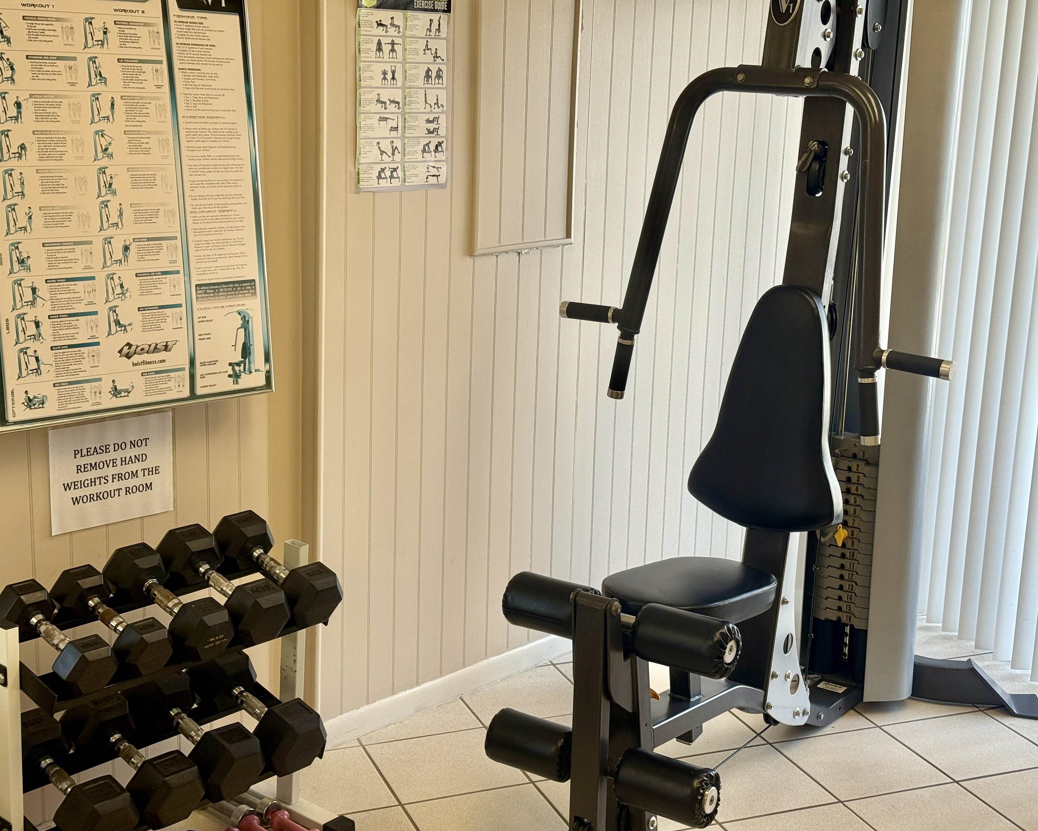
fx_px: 1567
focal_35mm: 51
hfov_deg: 36.6
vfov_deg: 29.7
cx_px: 565
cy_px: 423
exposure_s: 1/121
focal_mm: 6.76
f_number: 1.78
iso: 64
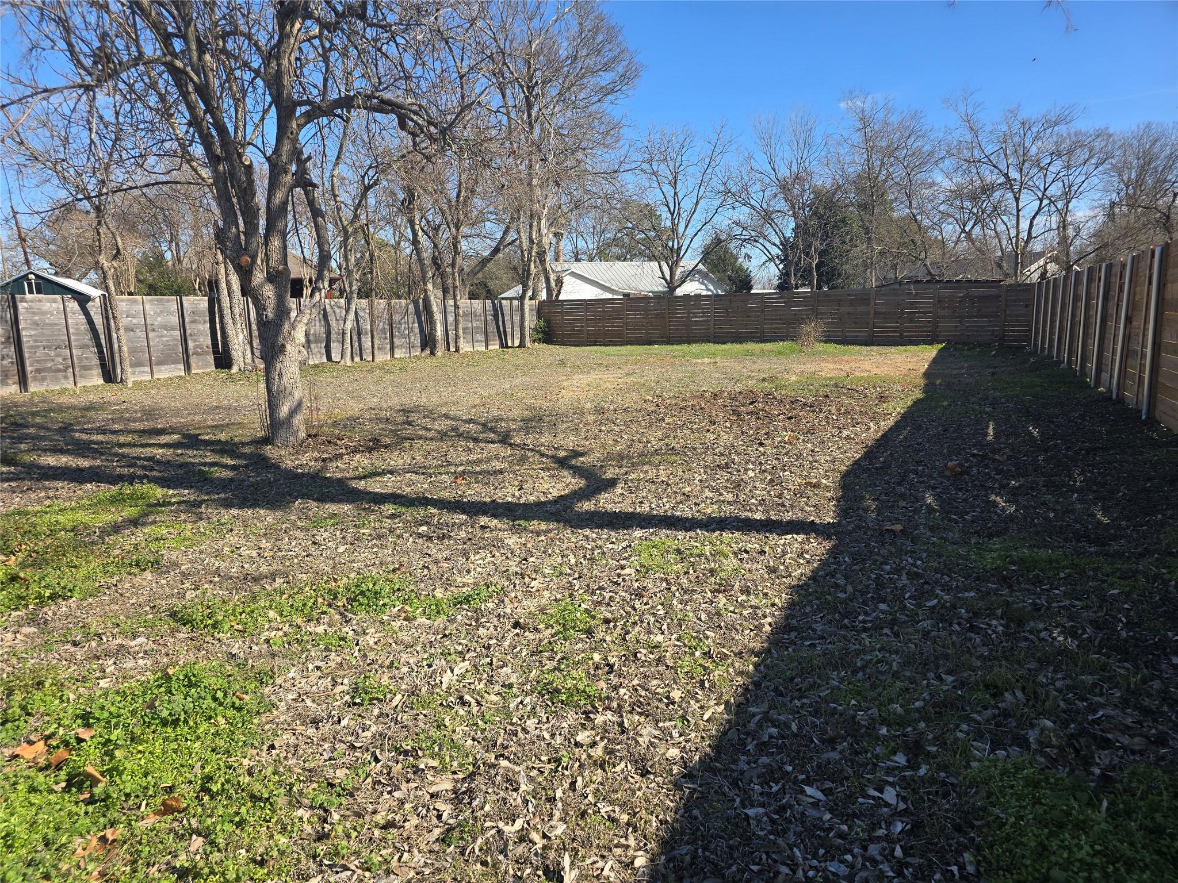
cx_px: 589
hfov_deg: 73.9
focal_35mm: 23
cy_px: 442
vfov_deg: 58.9
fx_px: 783
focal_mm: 6.3
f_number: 1.7
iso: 12
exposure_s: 1/499
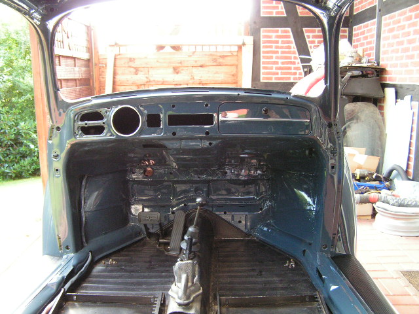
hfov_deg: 49.0
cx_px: 210
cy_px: 157
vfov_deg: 37.7
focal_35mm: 38
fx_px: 460
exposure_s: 1/30
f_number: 2.8
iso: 200
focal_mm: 6.3
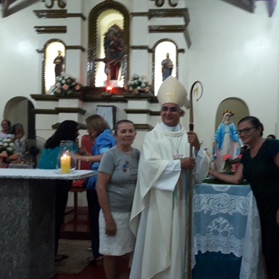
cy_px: 143
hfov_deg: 47.6
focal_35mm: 34
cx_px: 187
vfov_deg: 48.4
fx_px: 310
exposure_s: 1/30
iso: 200
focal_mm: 3.7
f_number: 1.9
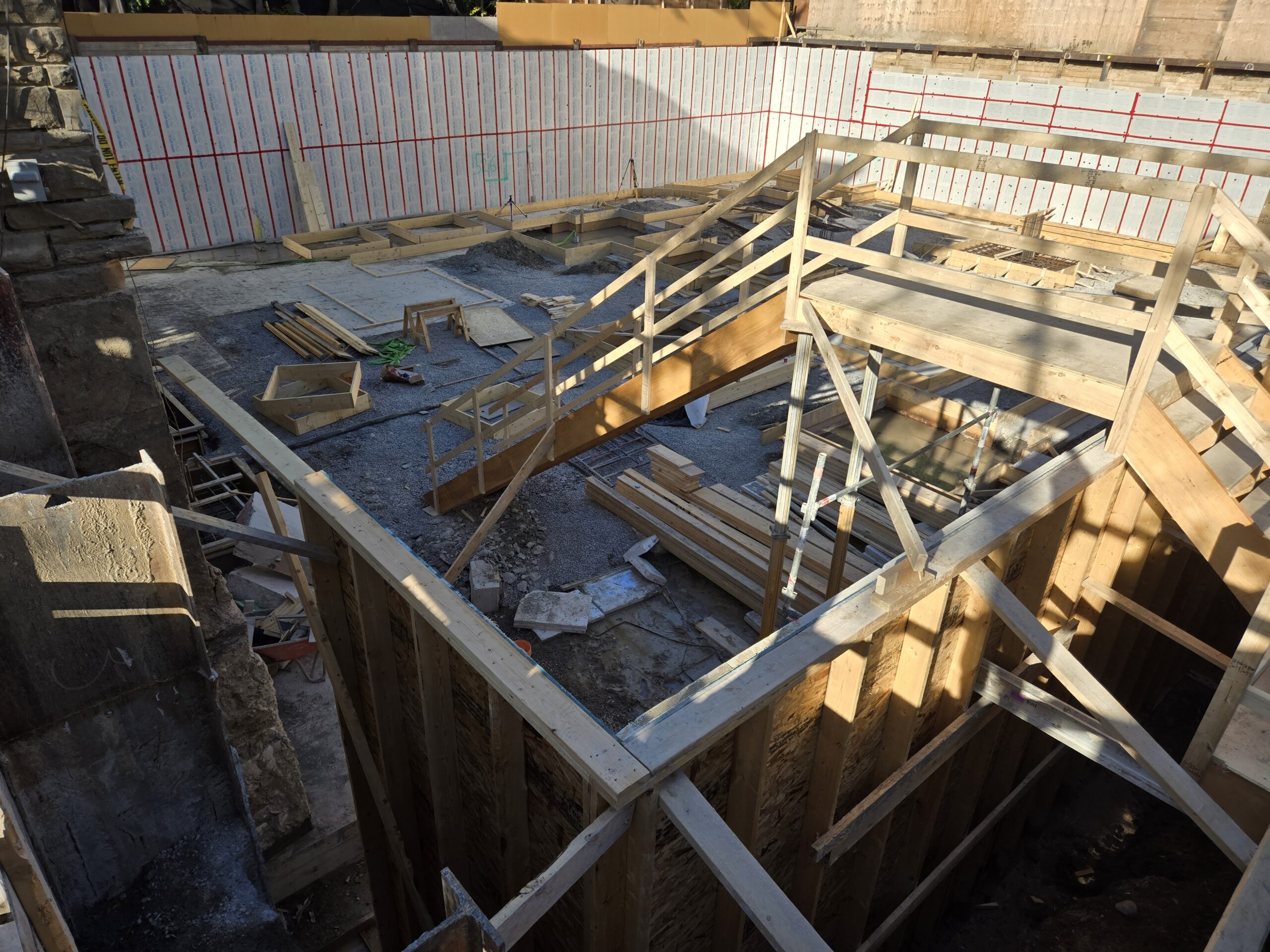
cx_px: 635
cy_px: 476
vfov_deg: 58.9
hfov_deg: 73.9
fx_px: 844
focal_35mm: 23
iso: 25
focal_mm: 5.4
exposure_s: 1/939
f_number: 1.8
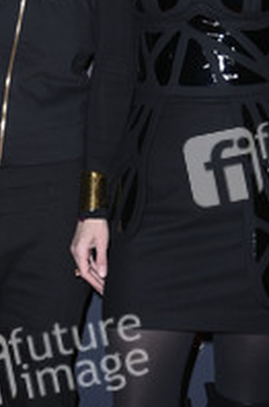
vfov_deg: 12.3
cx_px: 103
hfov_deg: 8.2
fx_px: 1870
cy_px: 56
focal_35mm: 166
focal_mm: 82
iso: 500
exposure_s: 1/200
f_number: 5.6
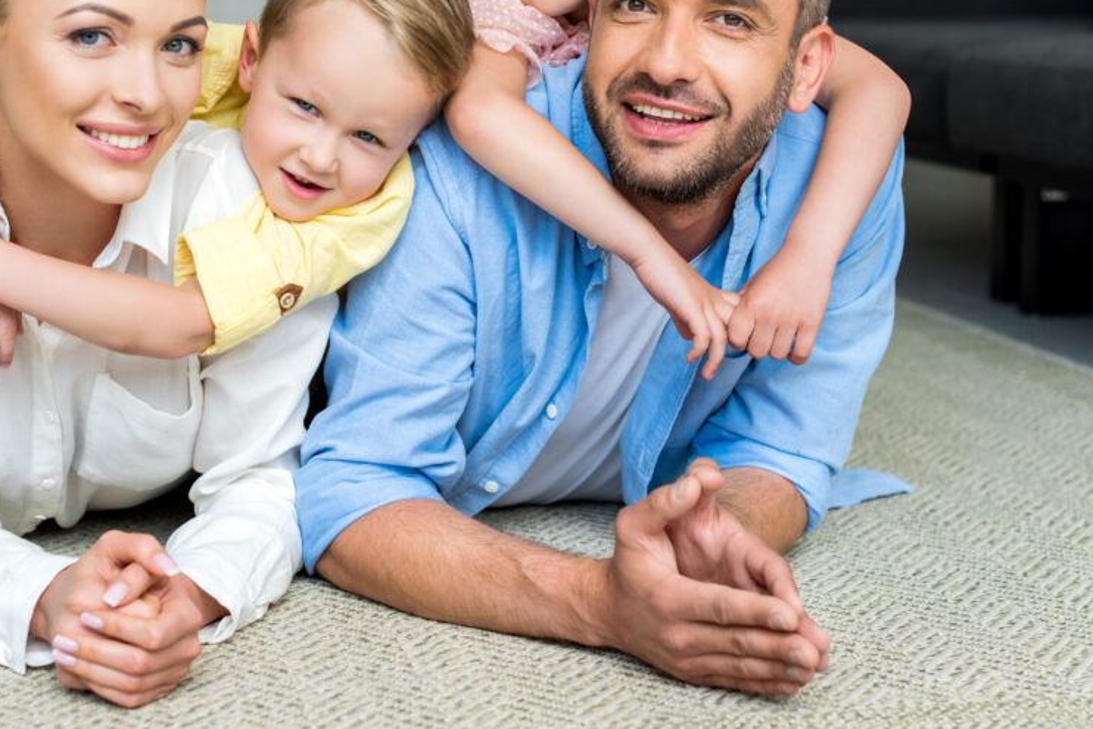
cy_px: 236
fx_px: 2095
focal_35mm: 69
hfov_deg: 29.2
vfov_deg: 19.7
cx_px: 451
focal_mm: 50
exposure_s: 1/400
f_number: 3.5
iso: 320
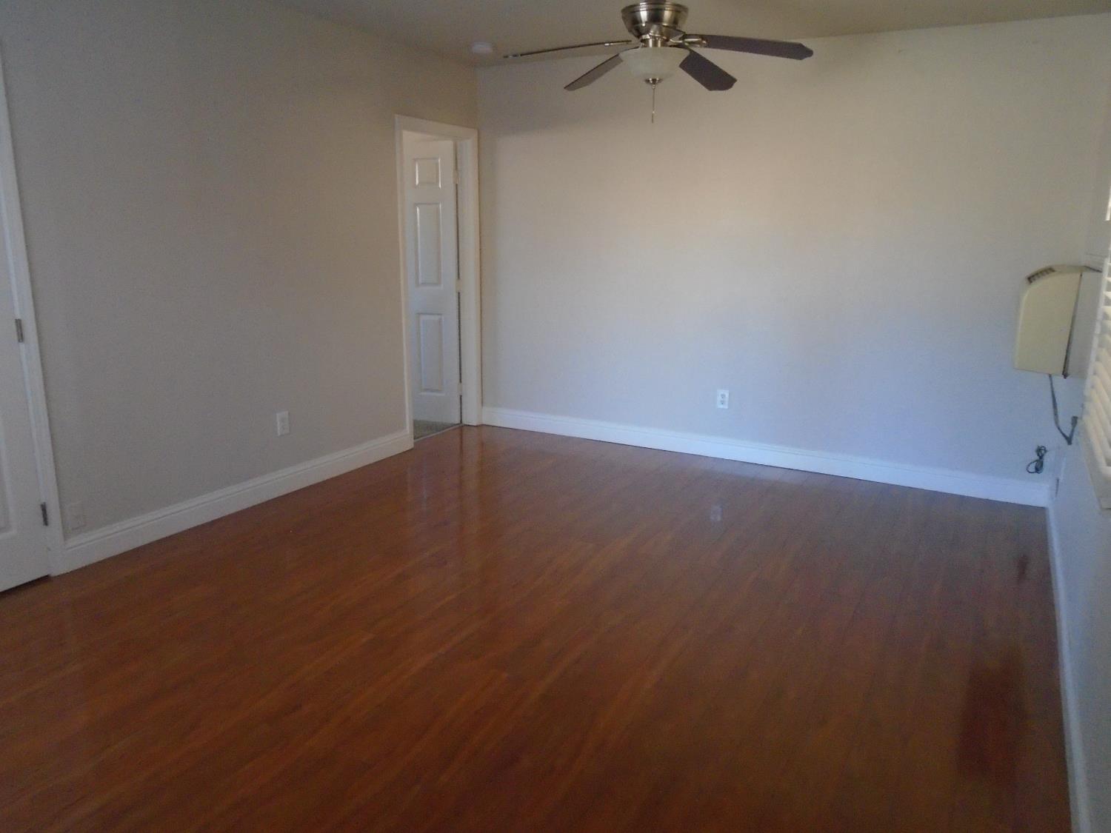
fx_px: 834
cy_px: 416
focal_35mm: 26
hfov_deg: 67.3
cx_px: 556
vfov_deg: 53.1
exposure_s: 1/50
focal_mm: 4.6
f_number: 3.2
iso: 640
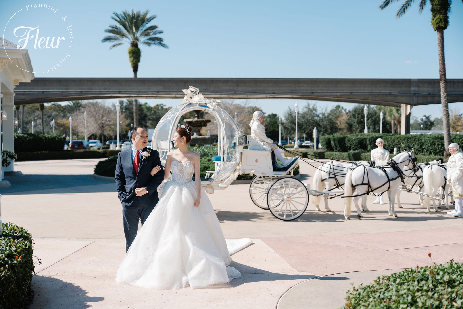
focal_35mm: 42
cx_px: 232
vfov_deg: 31.9
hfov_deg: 46.4
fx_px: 540
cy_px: 154
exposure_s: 1/2500
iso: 100
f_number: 2
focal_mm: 42
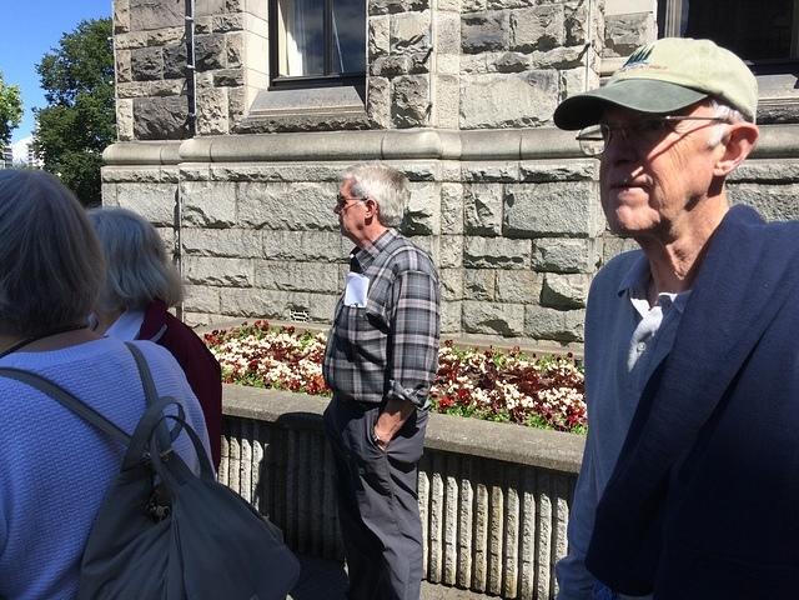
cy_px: 300
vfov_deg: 48.2
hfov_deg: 61.7
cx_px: 400
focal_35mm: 29
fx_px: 669
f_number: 2.2
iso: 32
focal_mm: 4.15
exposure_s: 1/1642
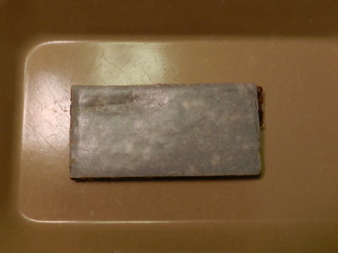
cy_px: 126
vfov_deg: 37.7
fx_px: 371
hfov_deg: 49.0
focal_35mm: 38
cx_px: 169
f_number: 4
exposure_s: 1/20
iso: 400
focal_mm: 6.7
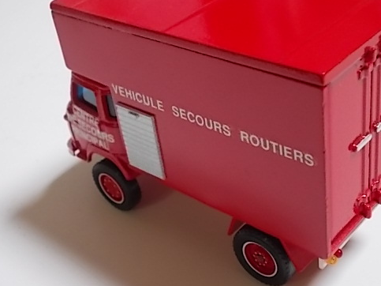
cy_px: 131
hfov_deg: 33.7
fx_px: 627
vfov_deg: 25.6
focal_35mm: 57
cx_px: 230
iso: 200
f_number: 3.3
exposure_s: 1/30
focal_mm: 6.1
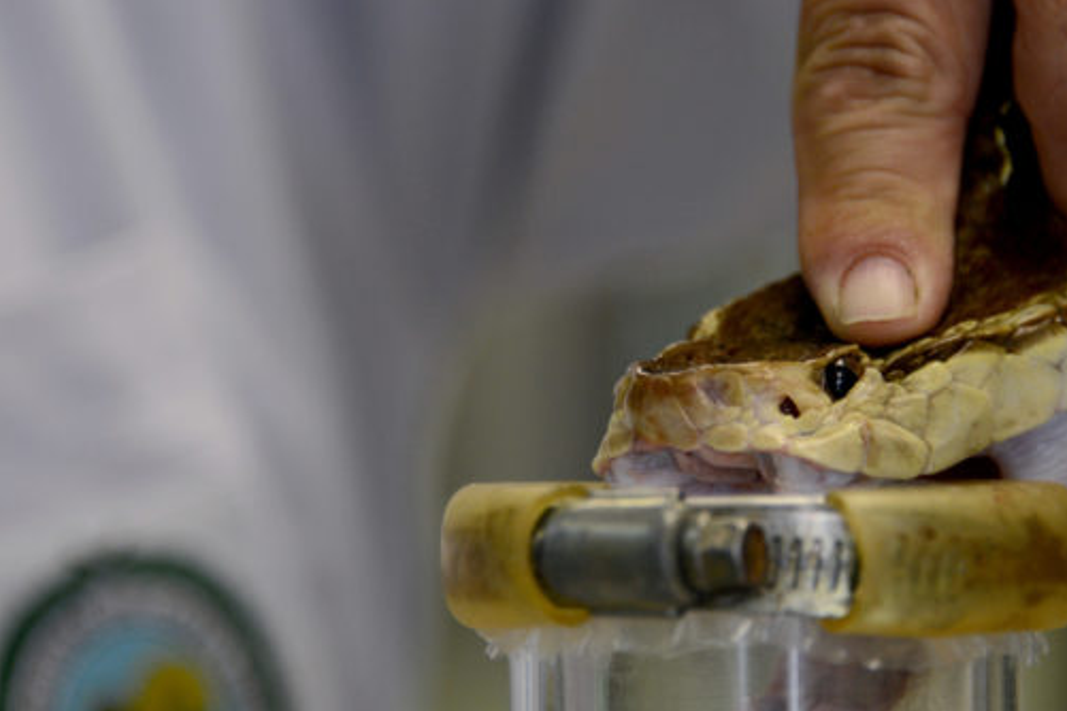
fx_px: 11351
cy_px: 492
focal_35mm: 383
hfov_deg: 5.4
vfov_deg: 3.6
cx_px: 628
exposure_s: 1/160
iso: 1250
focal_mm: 250
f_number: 5.6
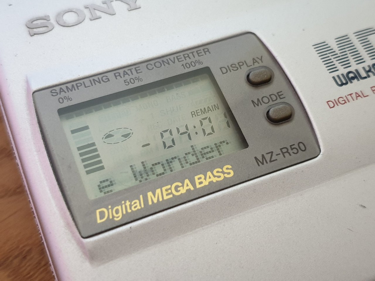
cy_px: 140
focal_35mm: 26
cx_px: 188
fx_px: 282
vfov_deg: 53.1
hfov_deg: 67.3
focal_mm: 4.3
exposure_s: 1/25
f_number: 1.5
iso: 250
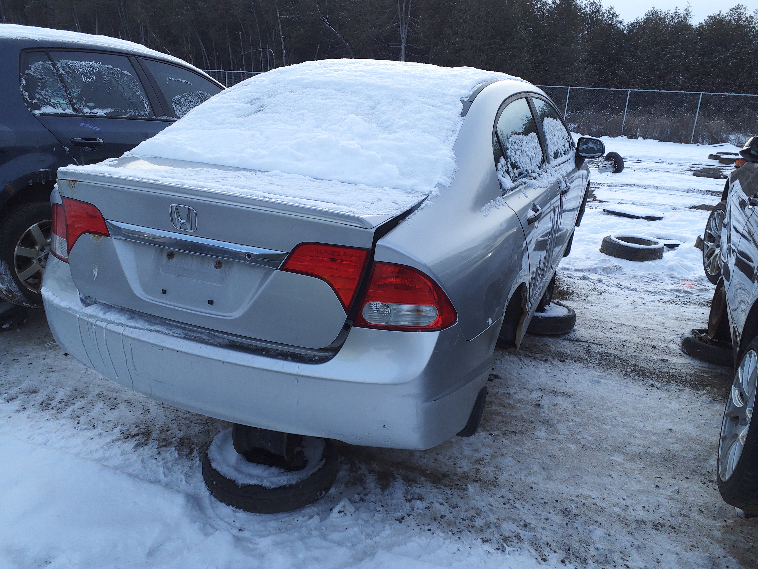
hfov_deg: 67.3
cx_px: 379
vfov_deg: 53.1
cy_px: 284
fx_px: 569
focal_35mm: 26
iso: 40
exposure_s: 1/565
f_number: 1.9
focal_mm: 3.58
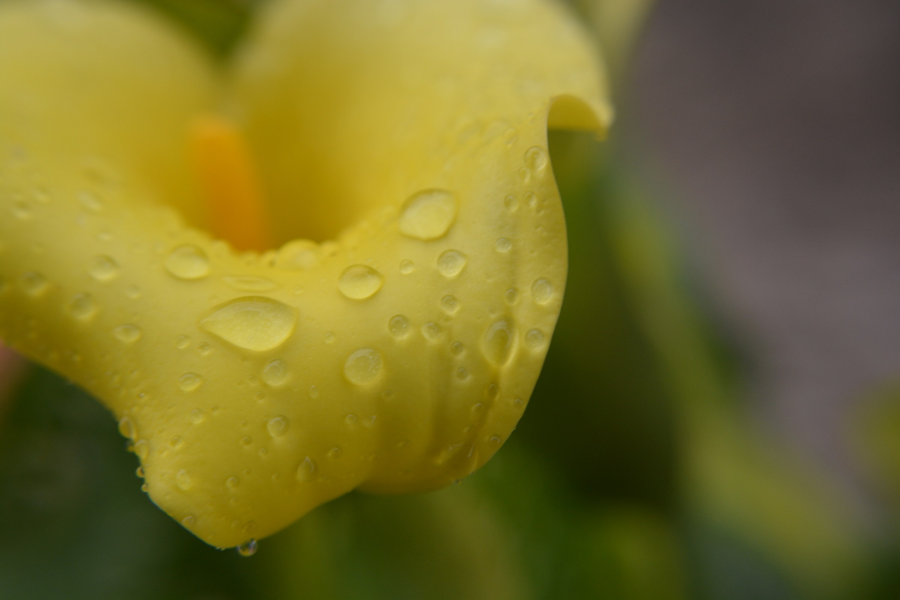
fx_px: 1087
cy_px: 300
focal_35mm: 44
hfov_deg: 45.0
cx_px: 450
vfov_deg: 30.8
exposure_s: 1/60
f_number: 7.1
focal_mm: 29
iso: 400
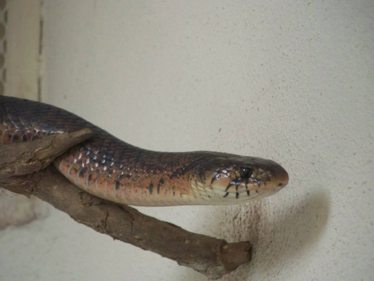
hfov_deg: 4.6
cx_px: 187
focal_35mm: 432
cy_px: 140
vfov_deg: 3.4
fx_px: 4667
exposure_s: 1/80
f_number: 4.8
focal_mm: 70.2
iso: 400
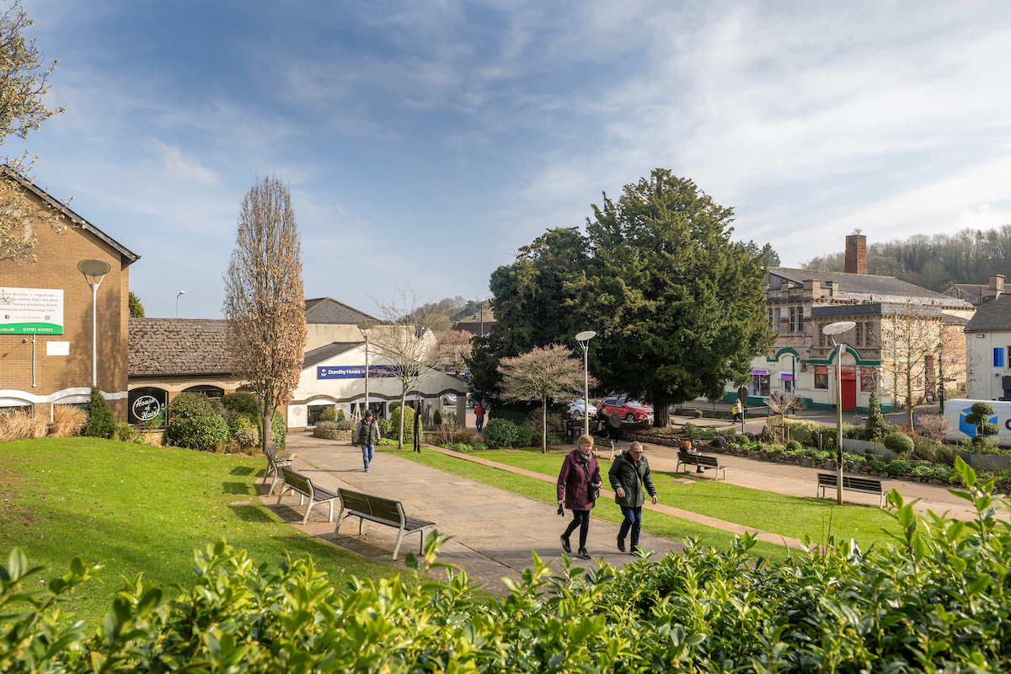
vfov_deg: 53.1
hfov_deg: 73.7
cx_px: 506
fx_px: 674
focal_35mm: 24
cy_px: 337
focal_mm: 24
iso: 500
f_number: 9
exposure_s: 1/400
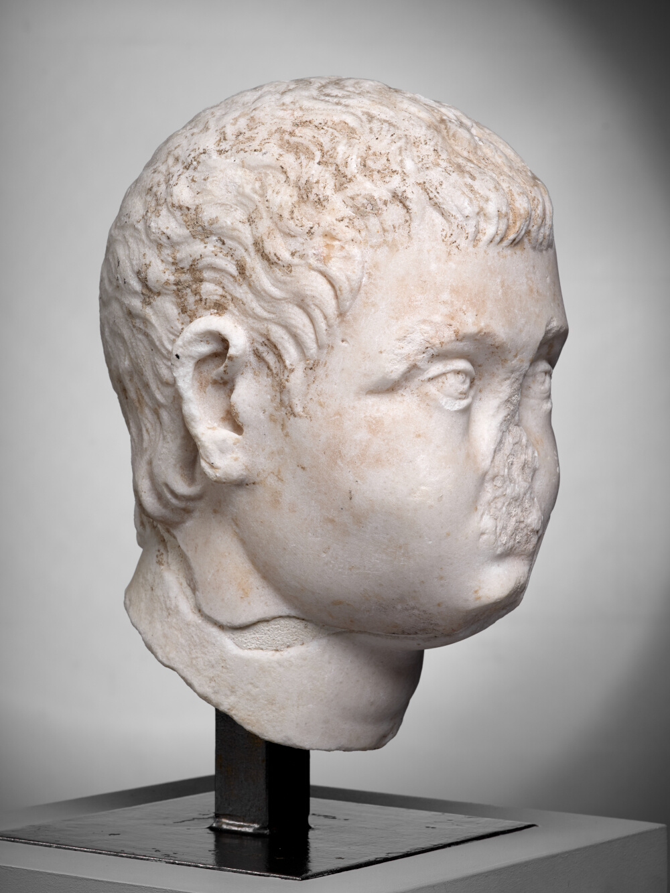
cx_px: 335
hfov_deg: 23.3
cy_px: 446
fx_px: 1626
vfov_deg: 30.7
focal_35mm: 63
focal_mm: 80
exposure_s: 1/125
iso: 200
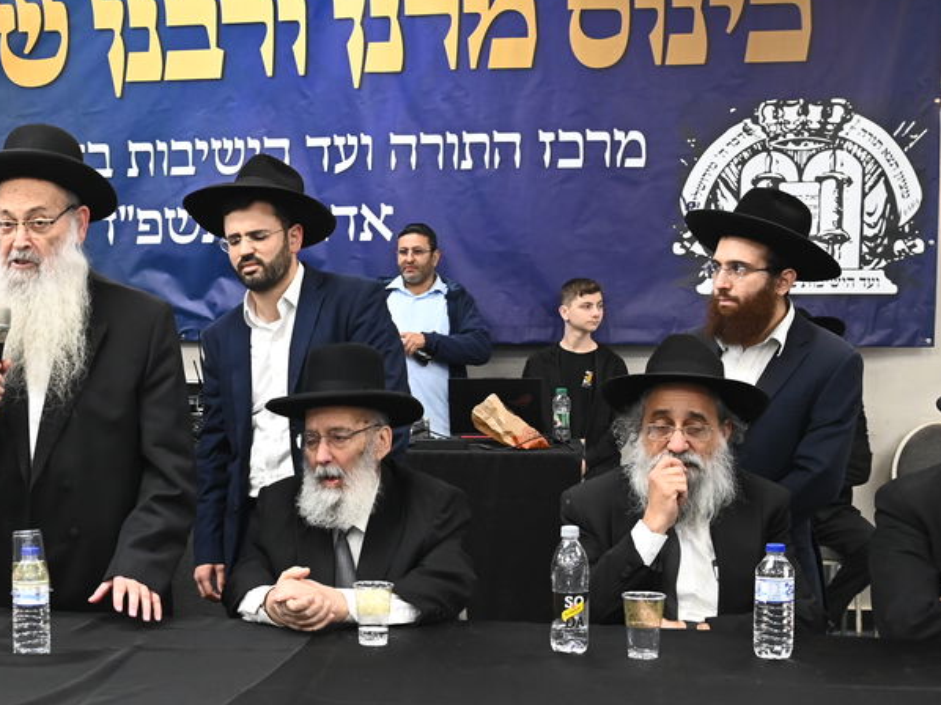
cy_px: 458
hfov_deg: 26.1
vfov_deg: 20.4
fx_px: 1956
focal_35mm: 72
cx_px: 77
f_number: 5
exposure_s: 1/160
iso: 2000
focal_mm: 32
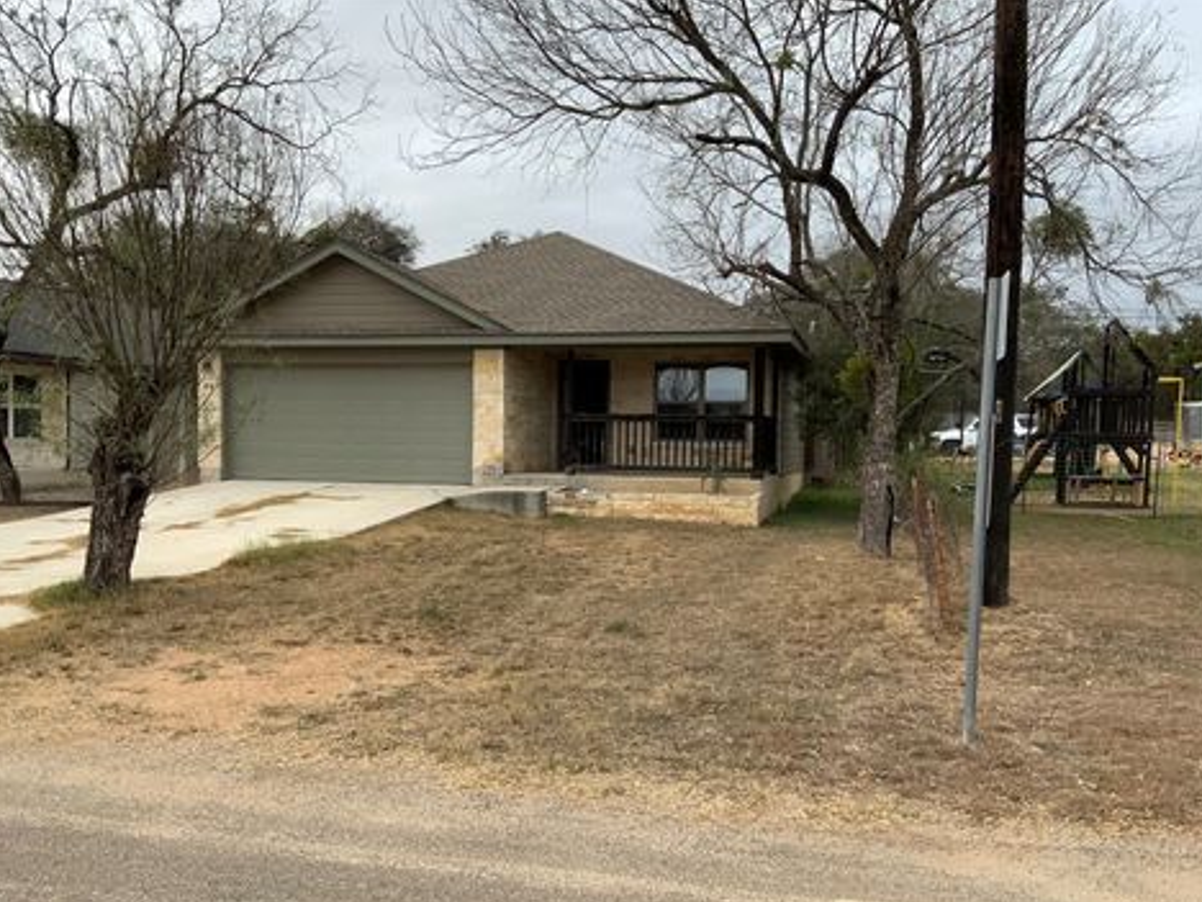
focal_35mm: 31
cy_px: 472
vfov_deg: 45.4
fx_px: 1076
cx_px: 611
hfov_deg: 58.3
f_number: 1.8
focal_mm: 3
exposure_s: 1/1121
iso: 16
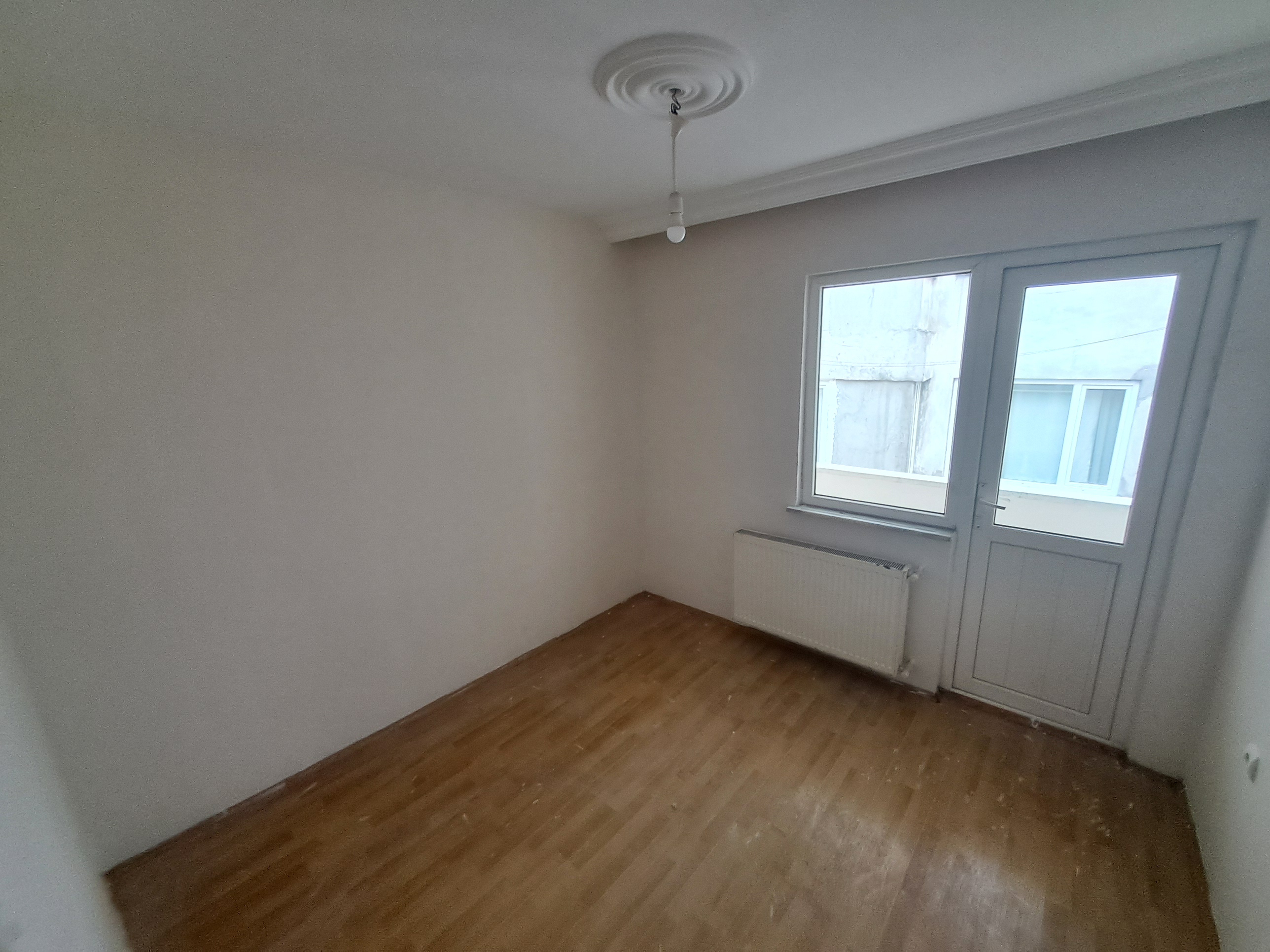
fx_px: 477
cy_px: 476
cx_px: 635
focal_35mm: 13
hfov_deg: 106.2
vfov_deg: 89.9
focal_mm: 1.13
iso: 100
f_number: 2.2
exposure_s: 1/50
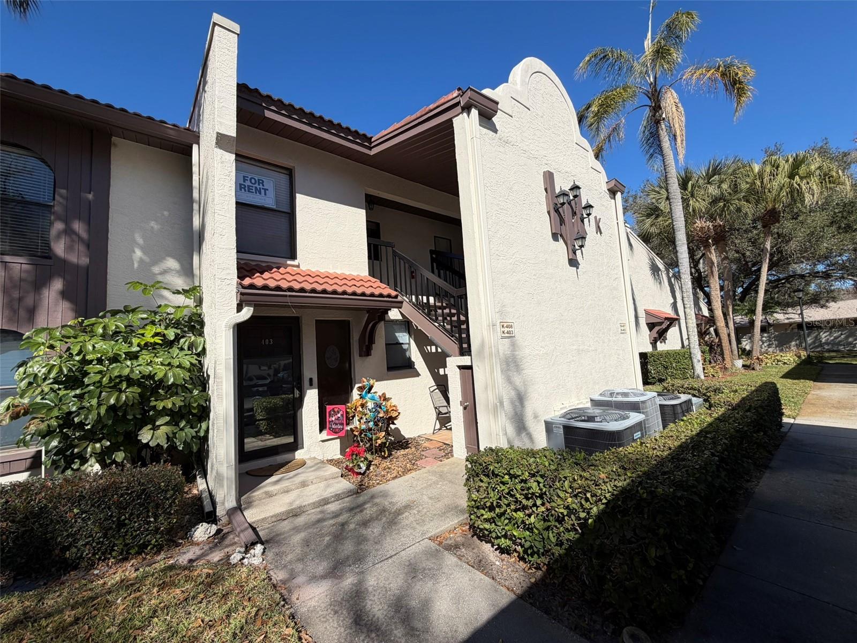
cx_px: 428
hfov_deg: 102.1
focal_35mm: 14
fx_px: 347
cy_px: 322
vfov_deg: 85.7
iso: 20
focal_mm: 2.22
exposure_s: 1/1001
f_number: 2.2
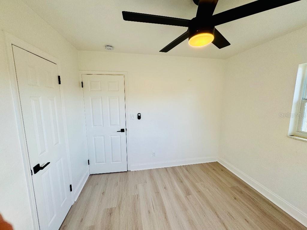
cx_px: 154
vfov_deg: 85.7
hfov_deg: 102.1
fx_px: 124
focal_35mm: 14
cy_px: 115
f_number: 2.2
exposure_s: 1/120
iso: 64
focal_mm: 2.22
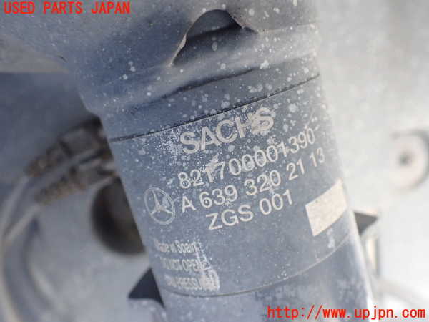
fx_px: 372
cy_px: 161
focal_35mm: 30
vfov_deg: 46.8
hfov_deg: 60.0
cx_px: 214
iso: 800
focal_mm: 5.4
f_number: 2.3
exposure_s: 1/50
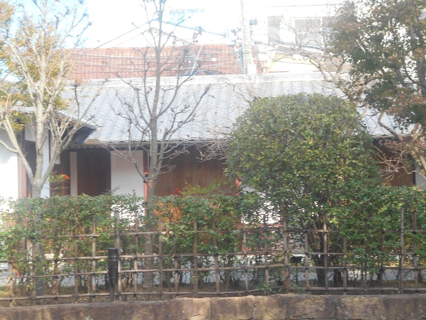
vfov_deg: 19.4
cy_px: 160
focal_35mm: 76
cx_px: 213
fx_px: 935
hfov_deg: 25.7
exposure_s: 1/80
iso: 80
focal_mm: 13.5
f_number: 5.8
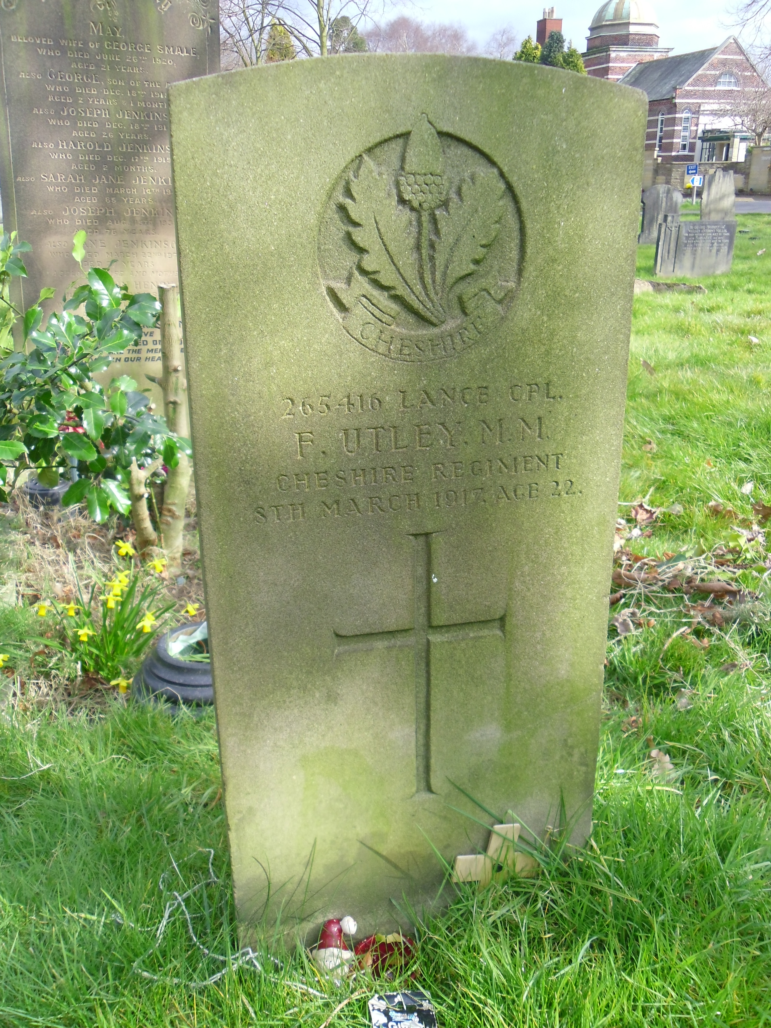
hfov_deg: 45.4
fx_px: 921
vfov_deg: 58.4
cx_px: 386
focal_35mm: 31
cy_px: 514
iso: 80
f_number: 3.3
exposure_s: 1/245
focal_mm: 5.6
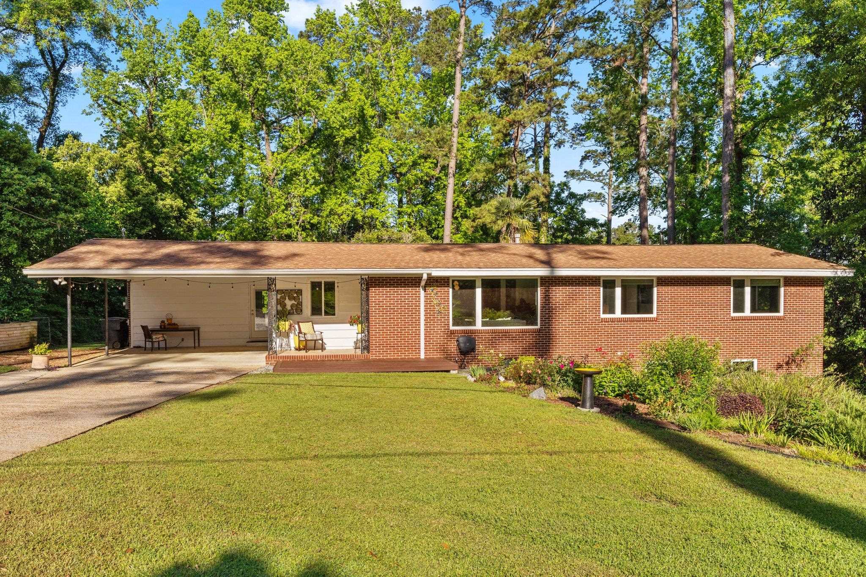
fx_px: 625
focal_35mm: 26
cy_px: 288
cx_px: 433
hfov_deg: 69.4
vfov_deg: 49.5
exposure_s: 1/20
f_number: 9
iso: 100
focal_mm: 26
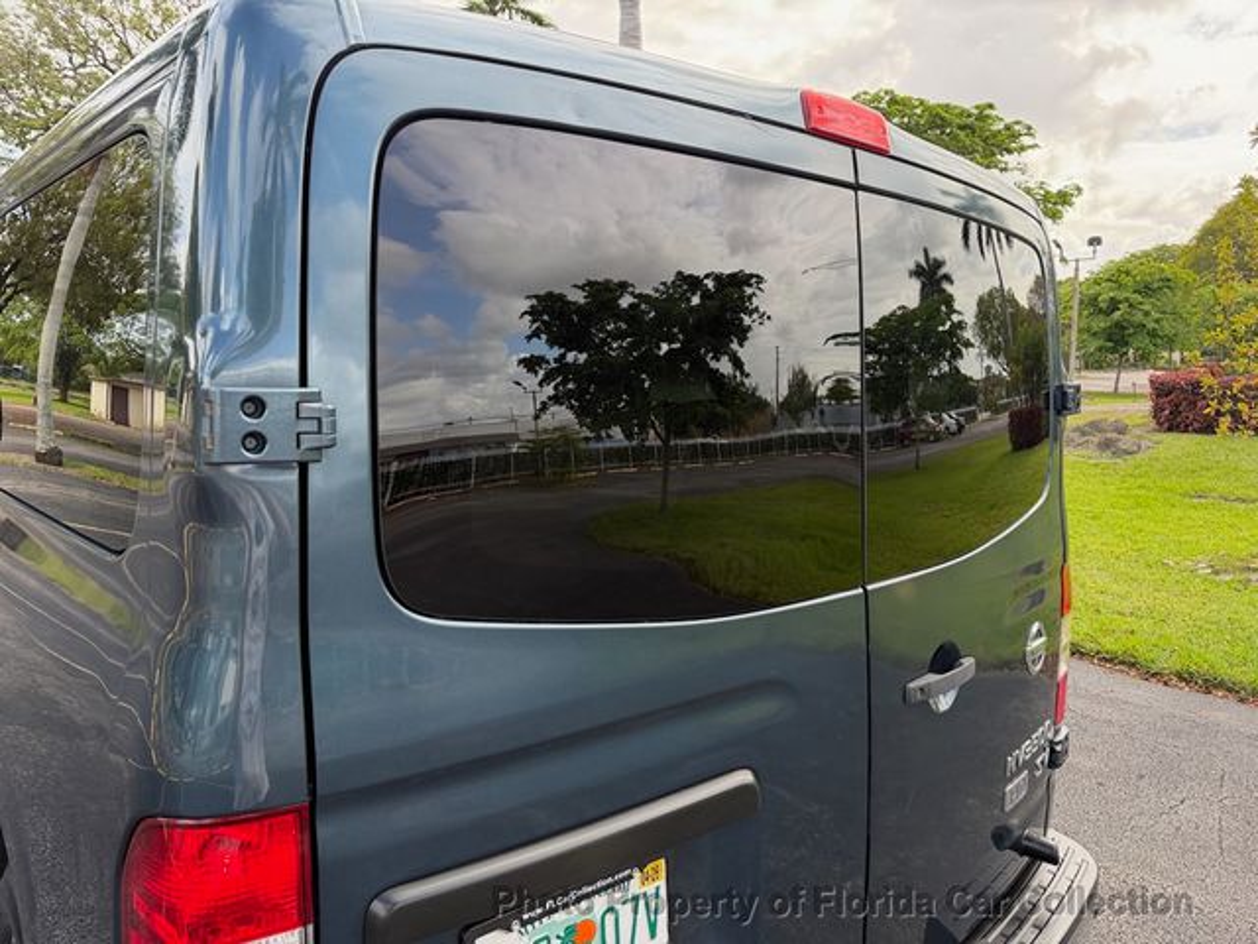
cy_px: 472
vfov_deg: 56.8
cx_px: 629
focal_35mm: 24
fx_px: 872
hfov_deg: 71.6
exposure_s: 1/805
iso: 100
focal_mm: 6.76
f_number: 1.78
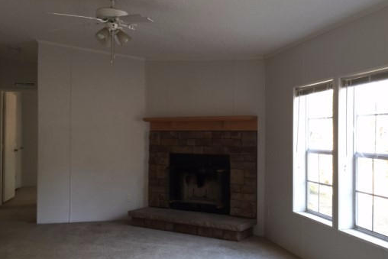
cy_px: 139
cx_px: 189
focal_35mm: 38
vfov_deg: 35.1
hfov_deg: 50.7
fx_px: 410
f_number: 2.2
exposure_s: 1/30
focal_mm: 4.15
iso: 64
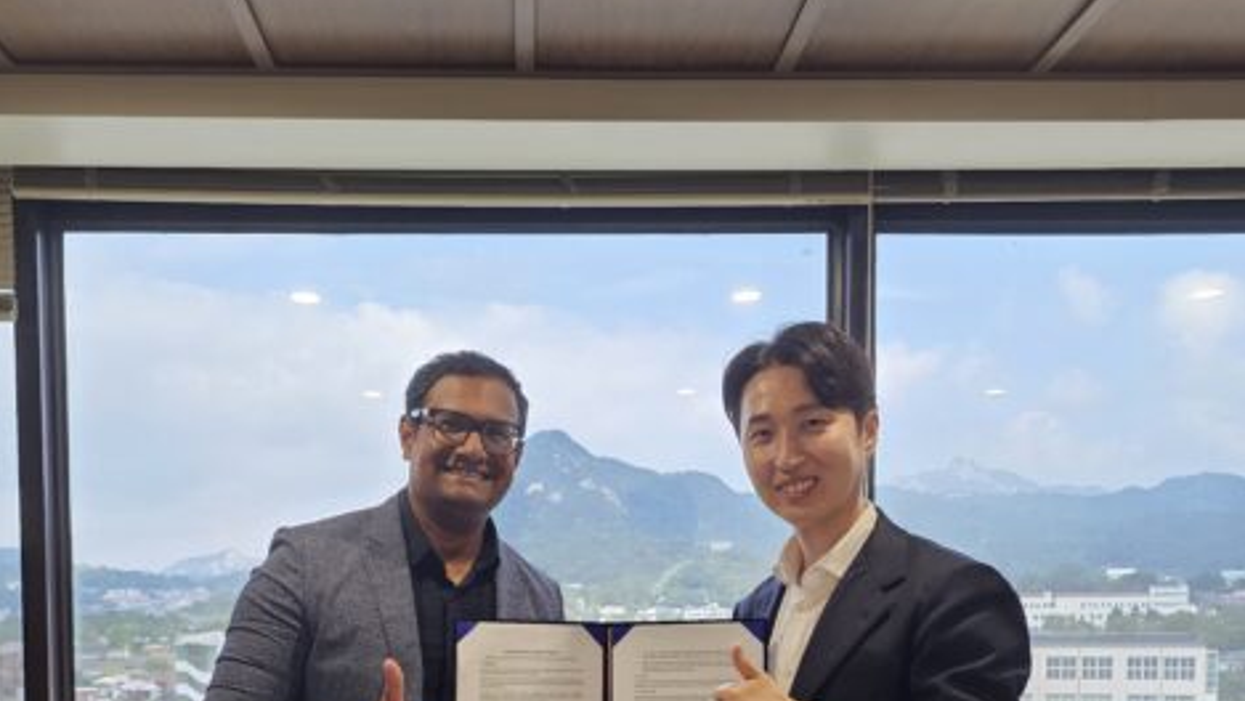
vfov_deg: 27.5
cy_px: 688
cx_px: 571
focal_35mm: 41
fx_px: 1354
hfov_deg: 49.3
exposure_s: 1/240
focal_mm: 6.3
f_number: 1.7
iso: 640
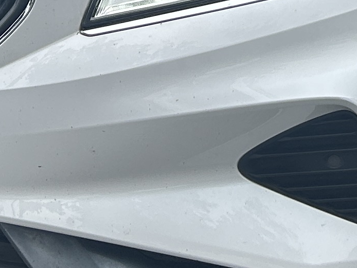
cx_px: 351
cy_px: -304
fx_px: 1558
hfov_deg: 12.9
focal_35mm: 151
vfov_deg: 9.1
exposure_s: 1/674
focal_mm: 5.7
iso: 50
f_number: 1.5
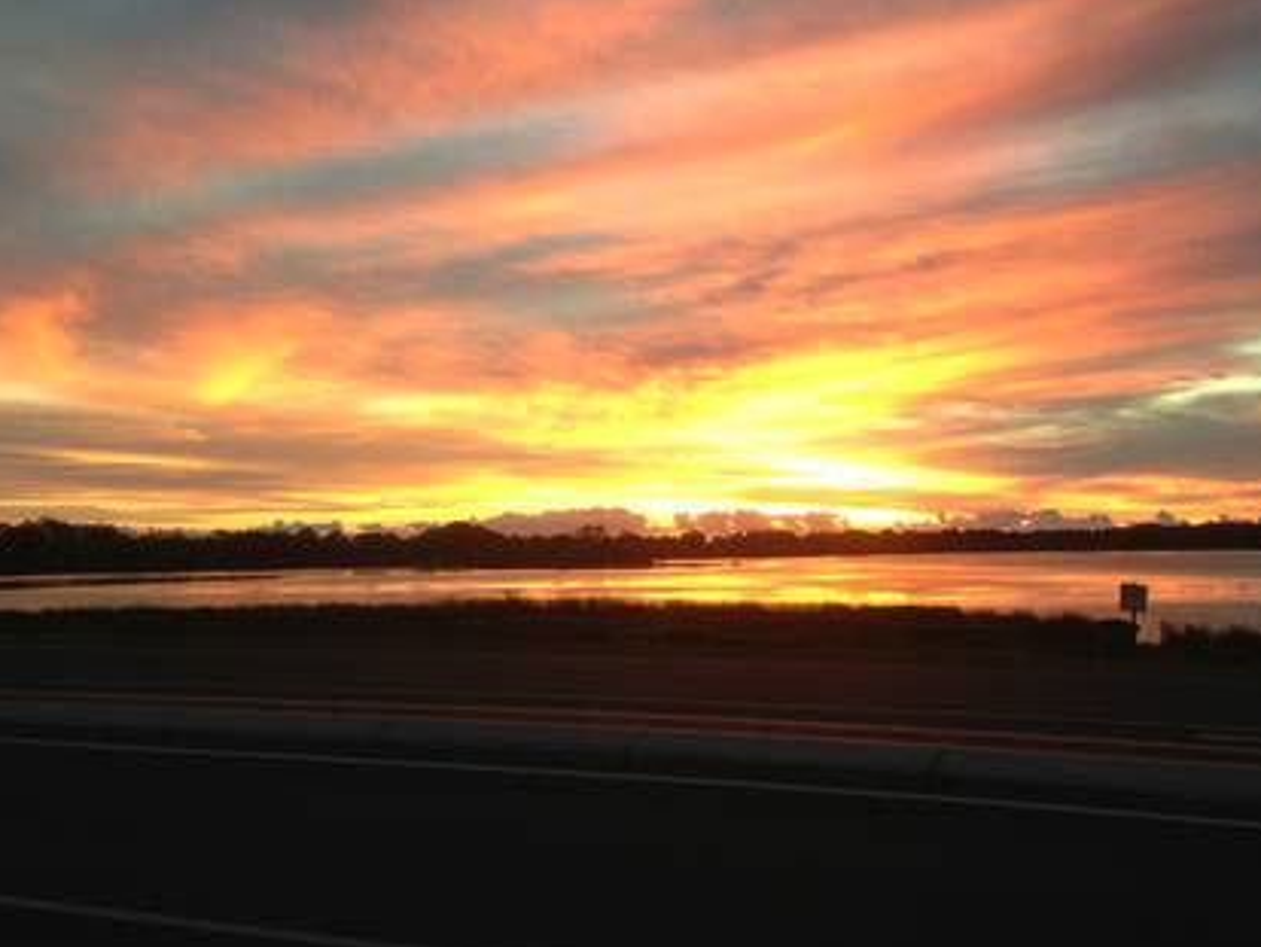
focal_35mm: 51
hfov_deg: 37.3
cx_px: 771
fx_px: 1859
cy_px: 429
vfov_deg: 28.6
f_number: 2.4
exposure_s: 1/60
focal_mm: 4.13
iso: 50
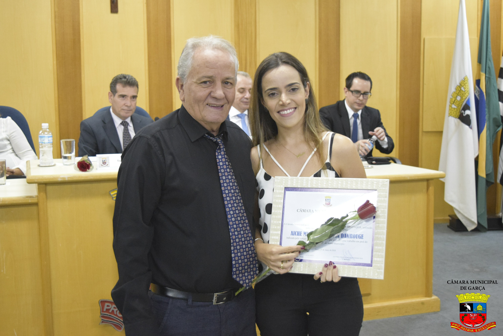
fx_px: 713
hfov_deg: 38.9
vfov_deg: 26.5
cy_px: 168
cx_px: 252
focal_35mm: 51
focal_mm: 34
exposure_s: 1/160
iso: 3600
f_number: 4.5
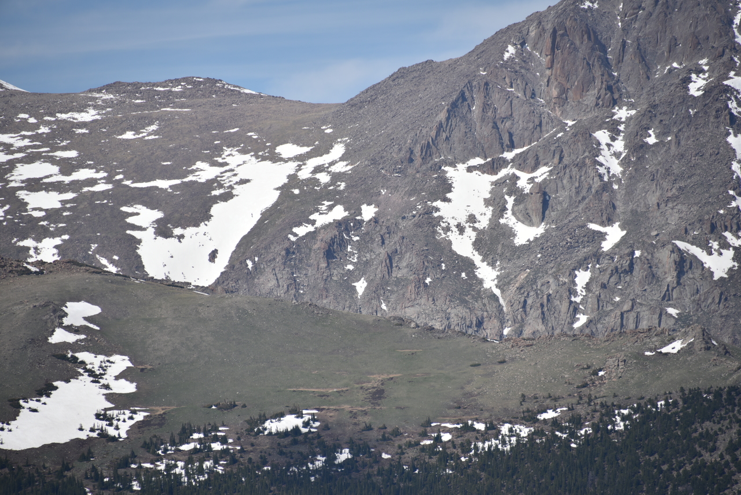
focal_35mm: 300
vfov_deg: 4.6
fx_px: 6176
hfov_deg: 6.9
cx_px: 370
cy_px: 248
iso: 100
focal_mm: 300
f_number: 7.1
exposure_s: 1/640
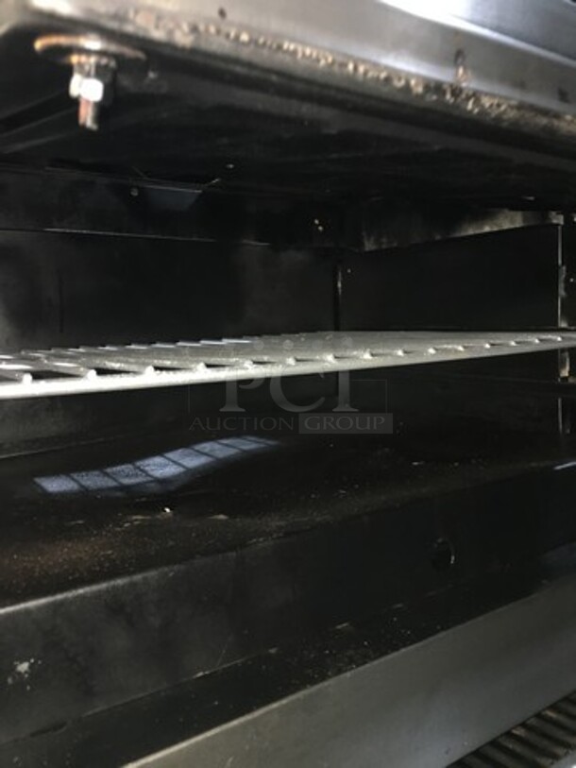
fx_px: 643
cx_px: 288
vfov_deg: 61.7
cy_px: 384
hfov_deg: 48.2
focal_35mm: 29
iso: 160
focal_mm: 4.15
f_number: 2.2
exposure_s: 1/16
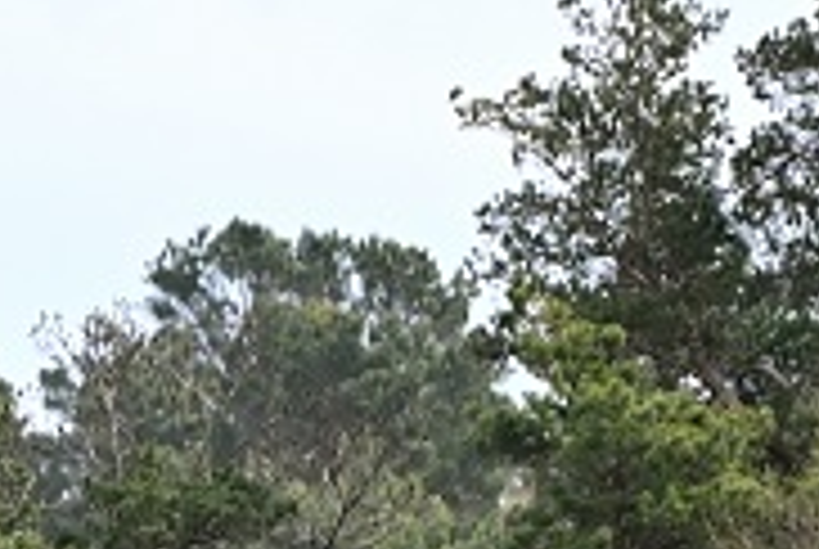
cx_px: -220
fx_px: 37461
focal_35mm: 1644
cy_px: 1195
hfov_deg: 1.3
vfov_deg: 0.8
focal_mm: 300
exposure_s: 1/800
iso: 400
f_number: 5.6
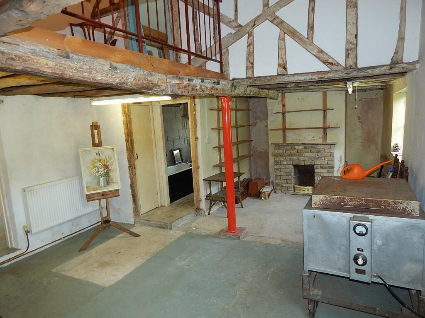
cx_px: 212
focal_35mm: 22
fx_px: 270
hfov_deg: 76.4
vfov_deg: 61.1
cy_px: 159
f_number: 3
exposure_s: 1/30
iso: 125
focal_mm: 4
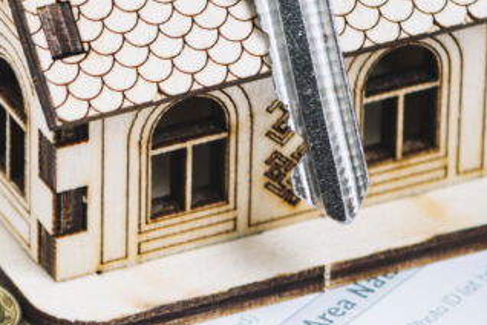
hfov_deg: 3.9
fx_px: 7142
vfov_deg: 2.6
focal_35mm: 528
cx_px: -245
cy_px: 254
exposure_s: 1/160
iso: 160
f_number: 6.3
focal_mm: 105
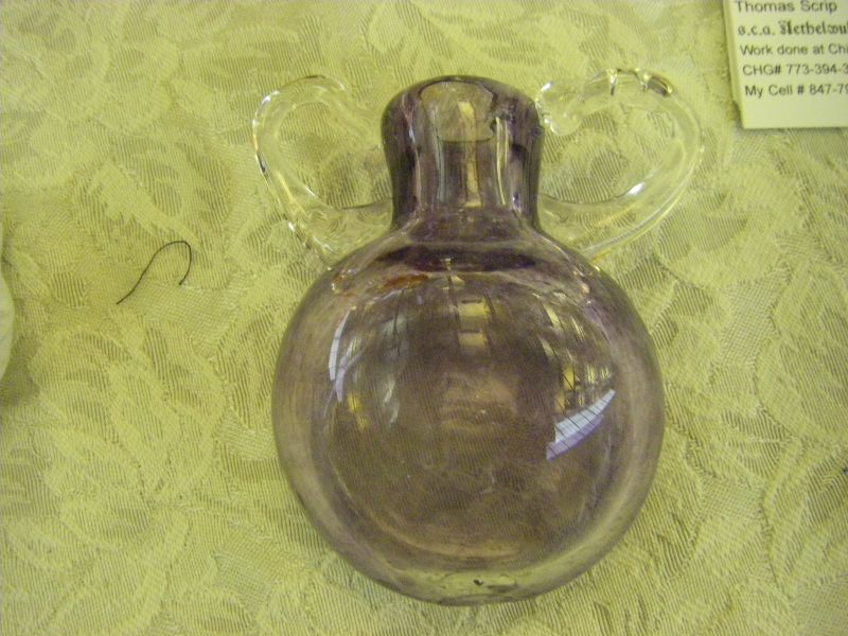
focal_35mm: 38
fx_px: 931
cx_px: 424
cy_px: 318
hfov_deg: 49.0
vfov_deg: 37.7
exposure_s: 1/25
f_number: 3.5
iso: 800
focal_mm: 6.3
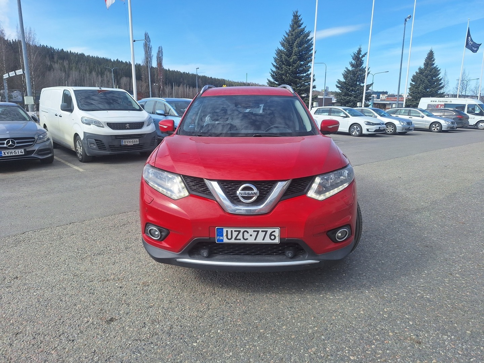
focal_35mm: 23
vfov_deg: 58.9
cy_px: 182
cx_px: 242
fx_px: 322
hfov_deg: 73.9
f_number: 1.8
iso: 40
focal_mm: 5.54
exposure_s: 1/2370
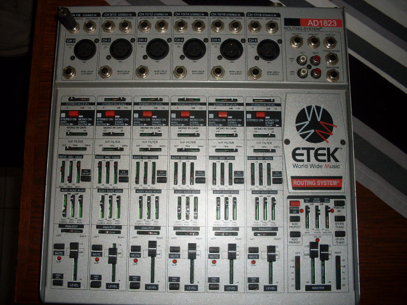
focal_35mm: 38
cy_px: 152
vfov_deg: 37.7
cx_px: 204
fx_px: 447
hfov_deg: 49.0
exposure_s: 1/45
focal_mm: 6.3
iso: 100
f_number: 2.8
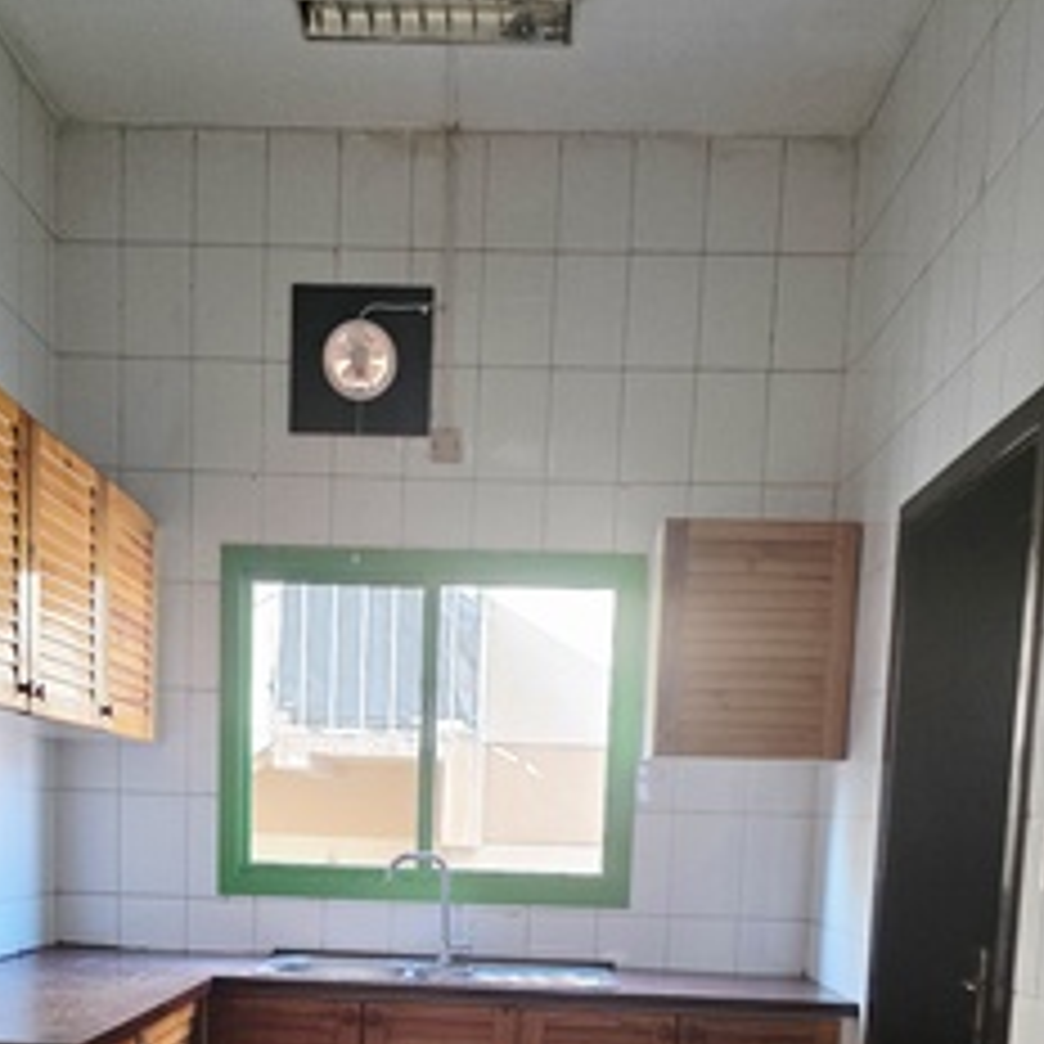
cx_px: 457
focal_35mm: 40
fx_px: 1365
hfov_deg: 41.8
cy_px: 988
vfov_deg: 38.3
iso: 200
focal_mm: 6.3
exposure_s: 1/182
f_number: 1.7
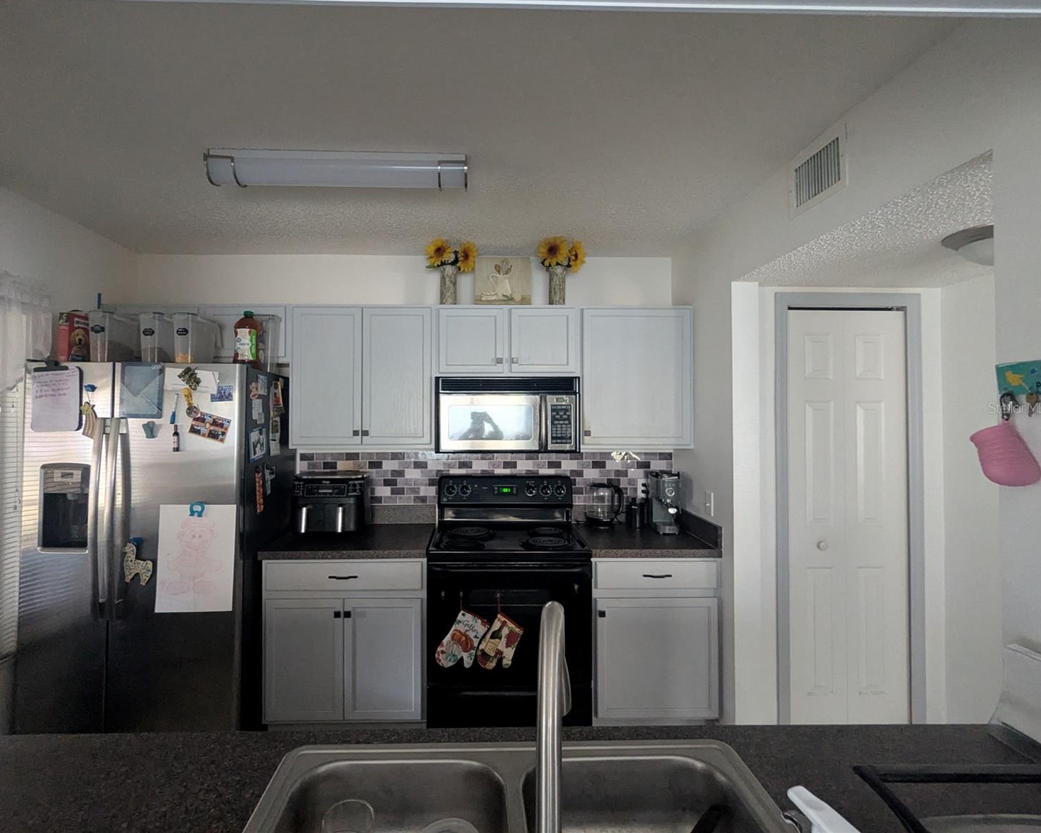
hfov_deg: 89.5
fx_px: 524
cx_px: 489
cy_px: 408
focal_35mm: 17
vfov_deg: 77.0
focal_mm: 2.35
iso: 478
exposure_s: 1/23.8
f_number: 2.2
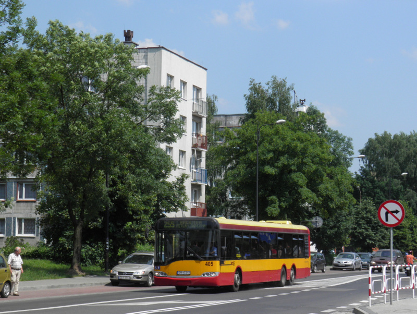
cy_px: 157
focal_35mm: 73
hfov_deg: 26.6
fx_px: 880
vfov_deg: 20.2
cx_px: 208
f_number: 5.5
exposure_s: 1/320
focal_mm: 13.2
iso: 50
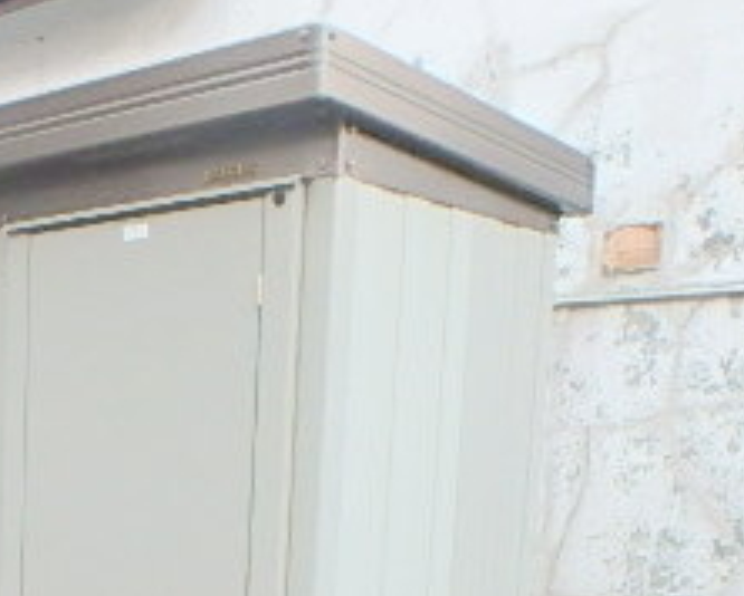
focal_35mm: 59
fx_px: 1300
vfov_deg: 24.1
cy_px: 666
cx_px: -37
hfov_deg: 29.4
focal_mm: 3.7
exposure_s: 1/30
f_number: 3.5
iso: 400
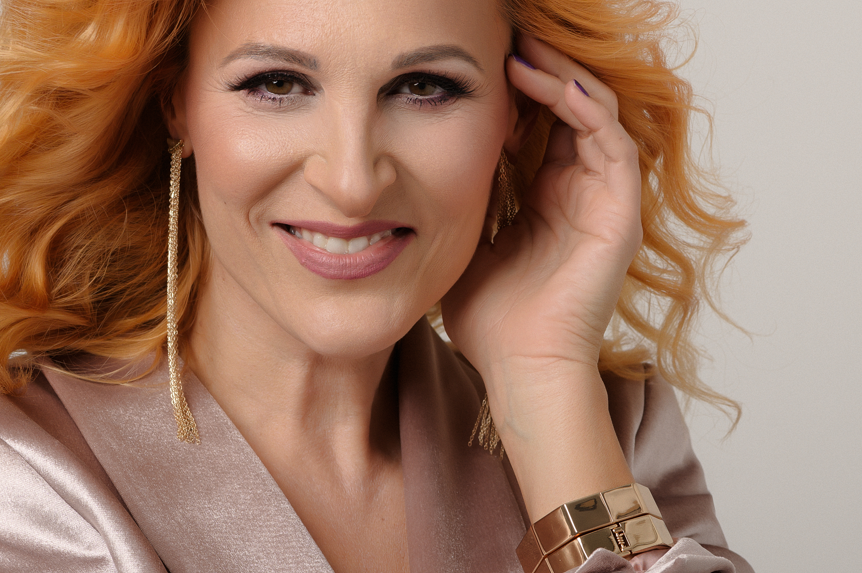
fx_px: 4355
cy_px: 219
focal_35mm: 182
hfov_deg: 11.3
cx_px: 354
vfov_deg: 7.5
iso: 100
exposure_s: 1/200
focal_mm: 105
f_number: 11
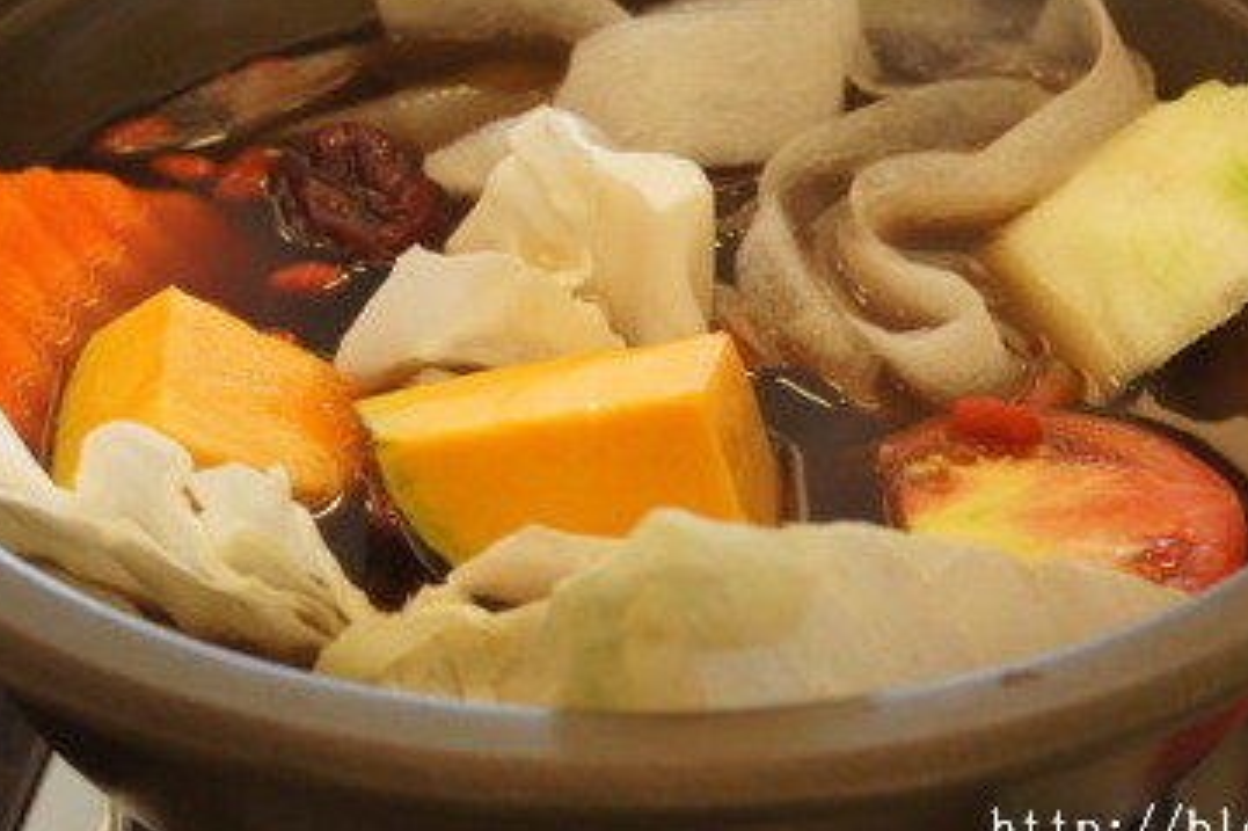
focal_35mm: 148
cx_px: 709
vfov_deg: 9.3
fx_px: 5122
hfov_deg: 13.9
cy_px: 169
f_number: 5.6
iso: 1000
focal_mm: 59
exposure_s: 1/100
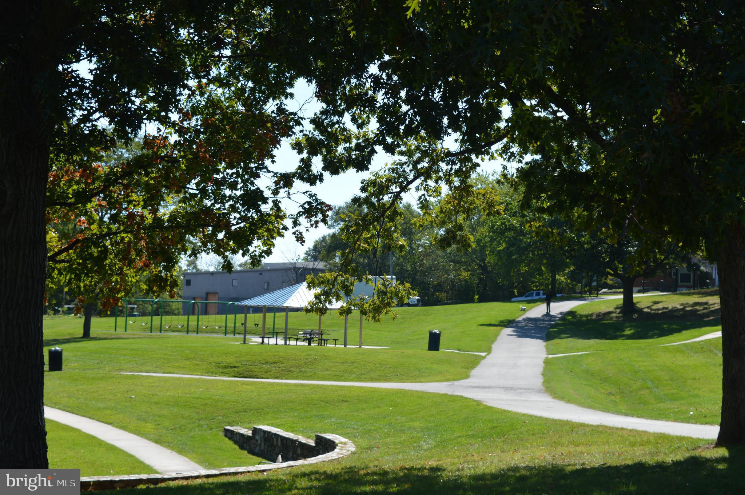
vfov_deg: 18.9
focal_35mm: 72
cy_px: 248
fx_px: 1488
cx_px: 372
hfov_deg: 28.1
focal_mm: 48
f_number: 8
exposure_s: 1/250
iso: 100
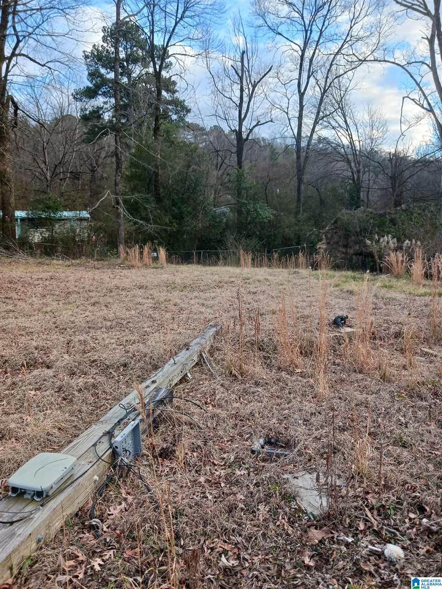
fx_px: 460
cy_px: 294
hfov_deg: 51.4
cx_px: 221
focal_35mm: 27
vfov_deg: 65.3
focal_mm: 4
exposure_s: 1/120
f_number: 1.8
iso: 40
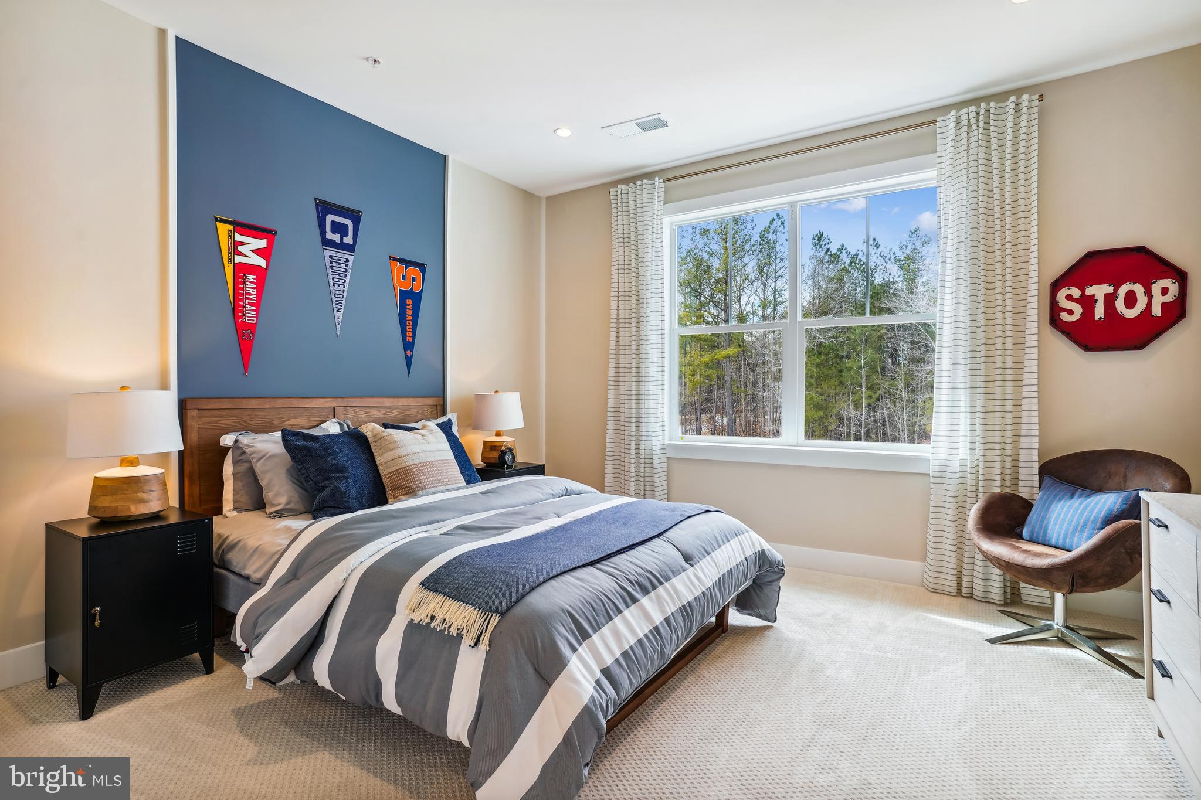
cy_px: 400
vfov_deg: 70.4
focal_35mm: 17
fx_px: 567
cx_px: 600
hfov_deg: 93.3
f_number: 8
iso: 100
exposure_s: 1/15
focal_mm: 17
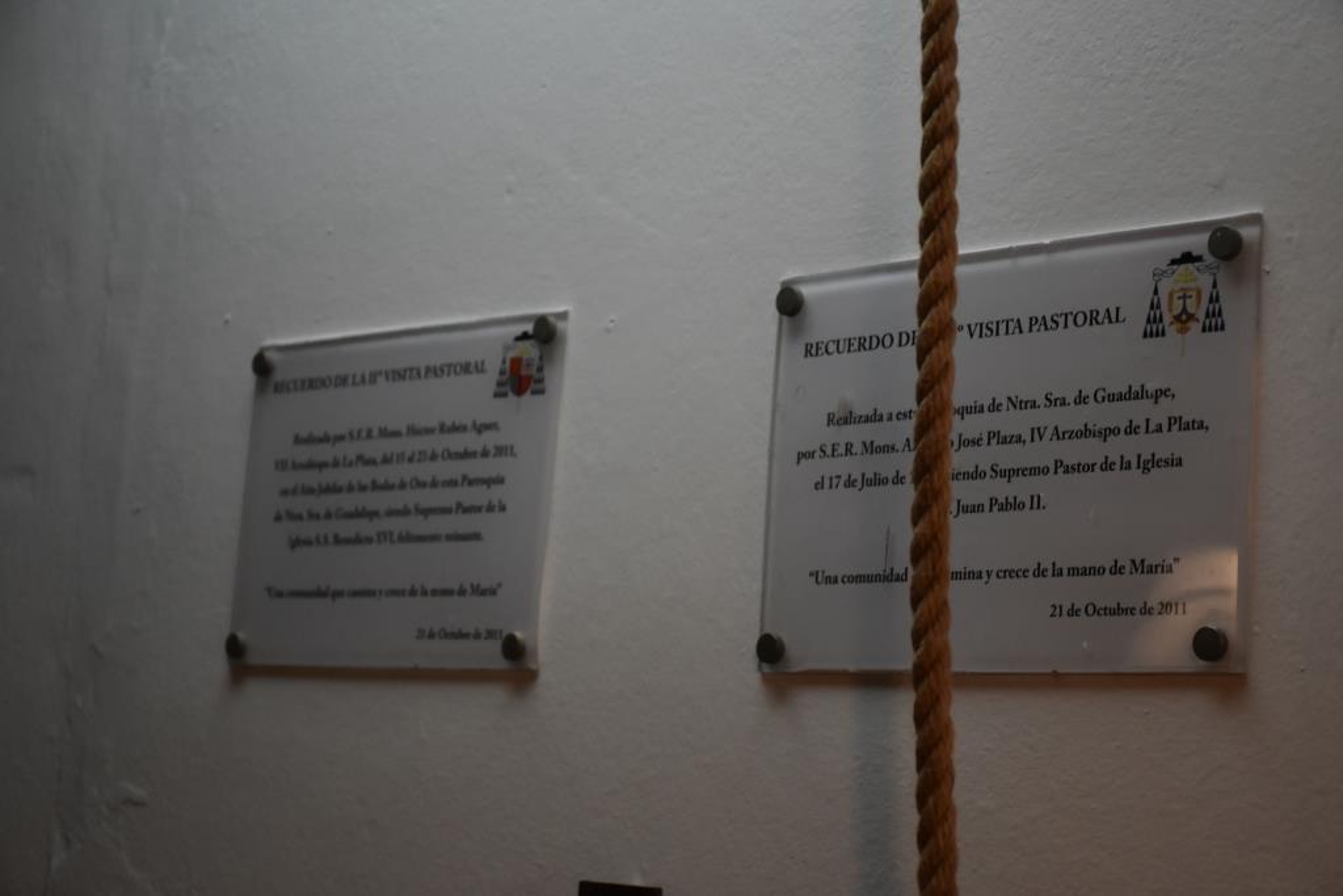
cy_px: 448
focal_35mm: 72
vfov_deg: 18.9
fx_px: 2686
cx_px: 672
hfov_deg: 28.1
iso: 1250
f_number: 4.5
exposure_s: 1/13
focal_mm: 48
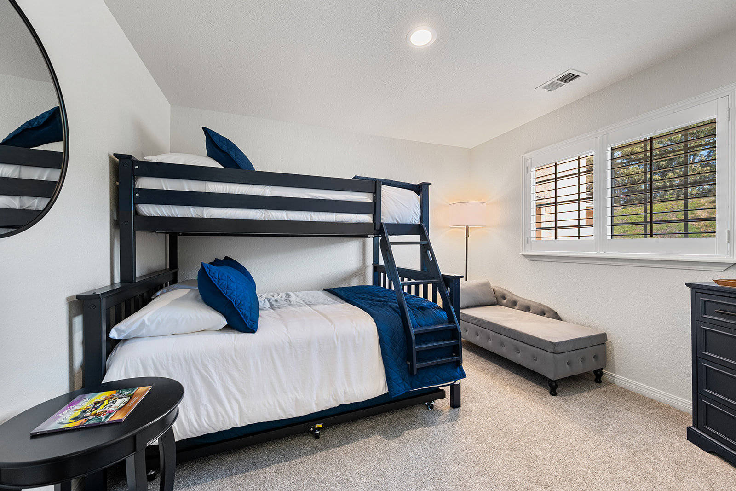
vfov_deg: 81.2
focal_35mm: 14
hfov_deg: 104.2
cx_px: 368
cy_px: 246
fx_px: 286
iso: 100
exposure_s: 1/4
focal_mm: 14
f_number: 8
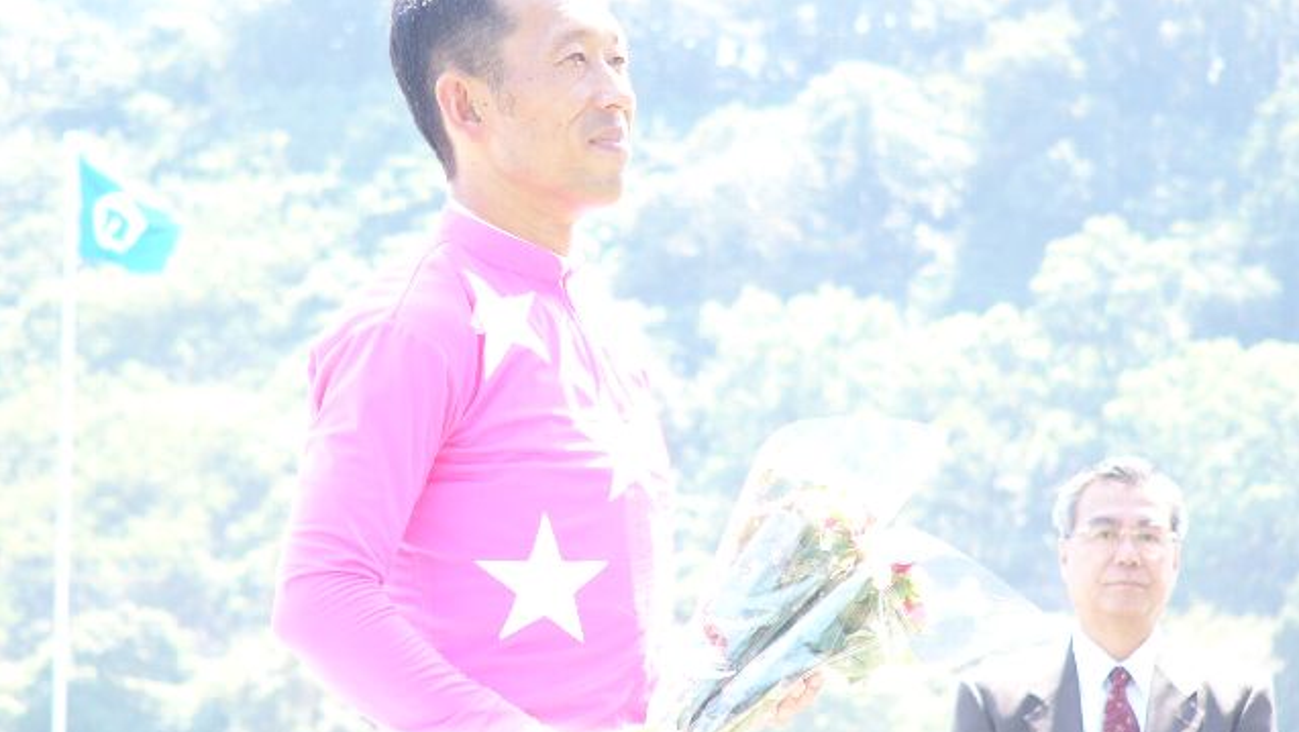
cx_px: 651
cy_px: 322
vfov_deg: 5.0
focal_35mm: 245
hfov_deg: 8.8
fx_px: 8443
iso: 50
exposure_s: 1/60
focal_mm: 37.3
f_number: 4
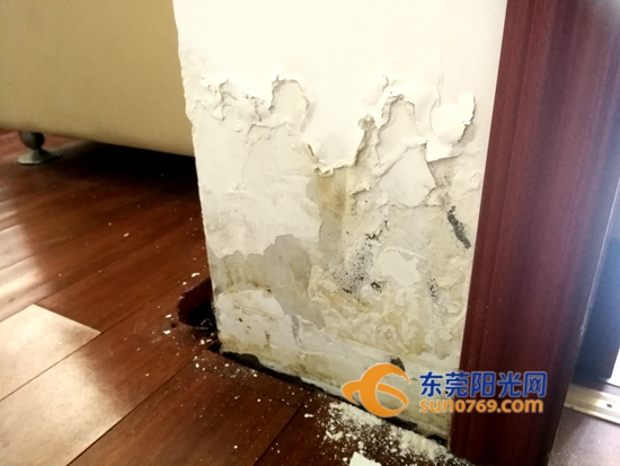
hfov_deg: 65.3
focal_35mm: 27
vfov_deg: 51.4
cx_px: 310
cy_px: 233
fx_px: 484
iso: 320
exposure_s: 1/25
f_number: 2.2
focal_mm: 3.95
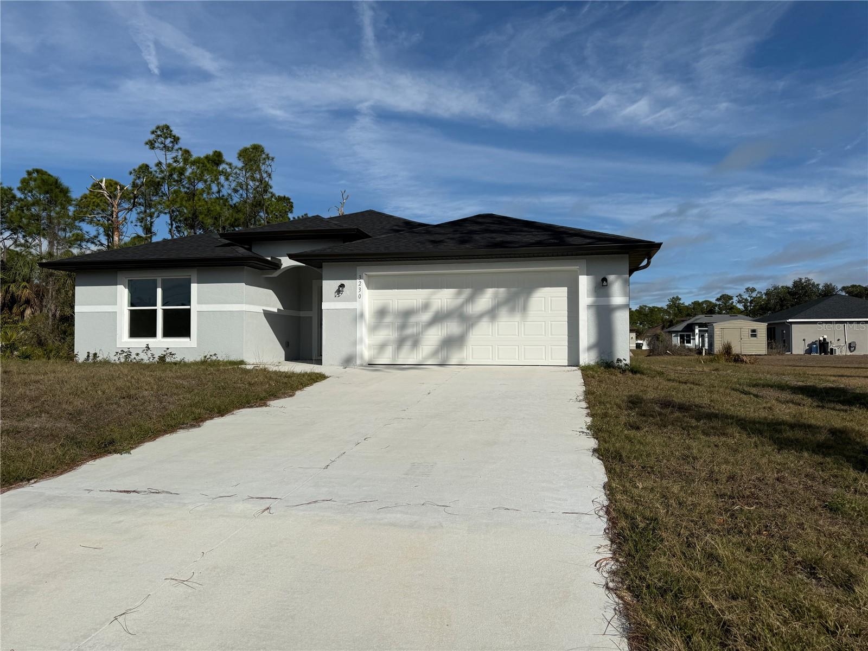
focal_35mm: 24
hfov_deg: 71.6
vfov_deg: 56.8
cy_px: 326
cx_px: 434
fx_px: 602
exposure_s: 1/11905
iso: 80
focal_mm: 6.76
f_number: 1.78
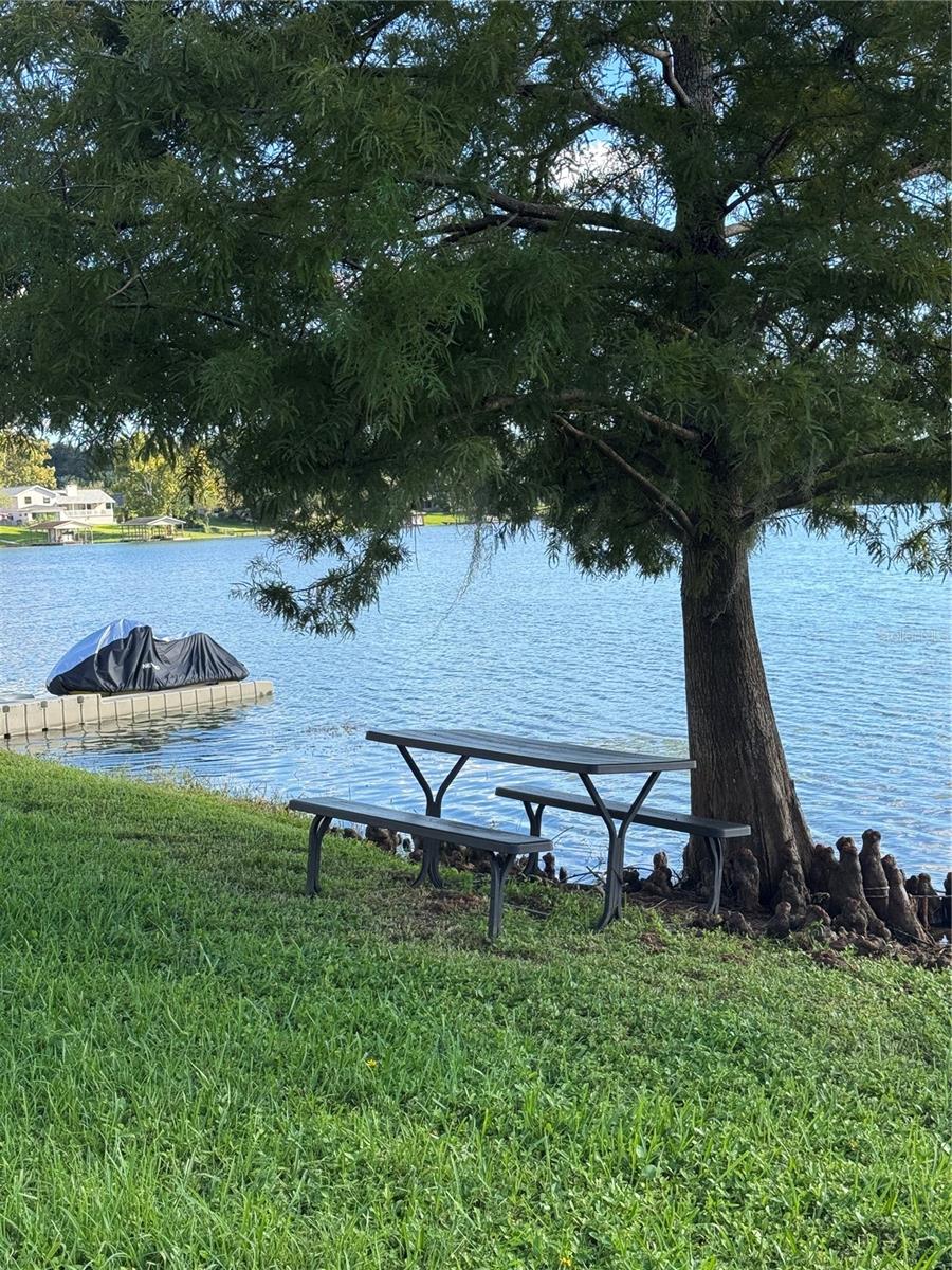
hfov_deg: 30.3
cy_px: 635
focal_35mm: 48
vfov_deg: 39.7
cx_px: 476
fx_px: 1760
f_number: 1.78
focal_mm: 6.76
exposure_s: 1/1215
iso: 64
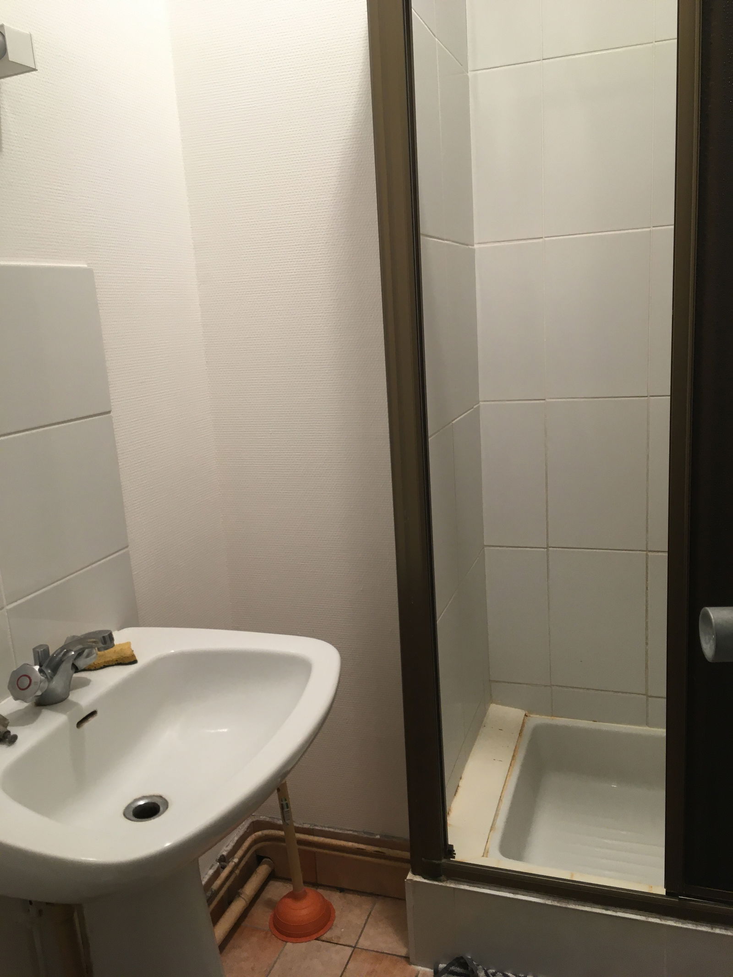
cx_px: 366
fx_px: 819
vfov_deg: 61.7
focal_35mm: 29
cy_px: 488
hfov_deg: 48.2
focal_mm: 4.15
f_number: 2.2
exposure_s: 1/33
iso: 64
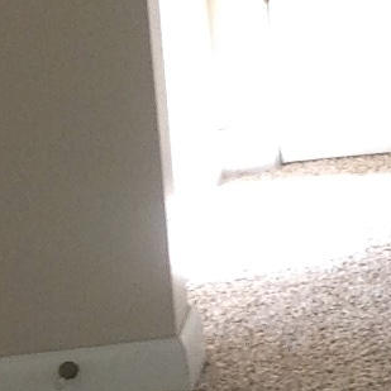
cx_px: 1416
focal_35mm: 259
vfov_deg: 6.6
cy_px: -345
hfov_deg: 6.0
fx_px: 3310
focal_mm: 4.28
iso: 64
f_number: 2.4
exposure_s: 1/40
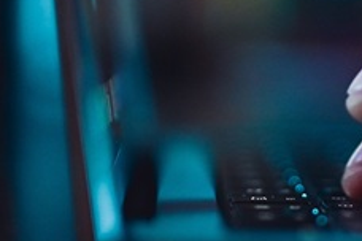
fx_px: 2152
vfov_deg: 6.4
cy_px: 263
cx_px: 317
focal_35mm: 214
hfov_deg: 9.6
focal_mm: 50
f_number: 1.8
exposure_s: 1/200
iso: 1600
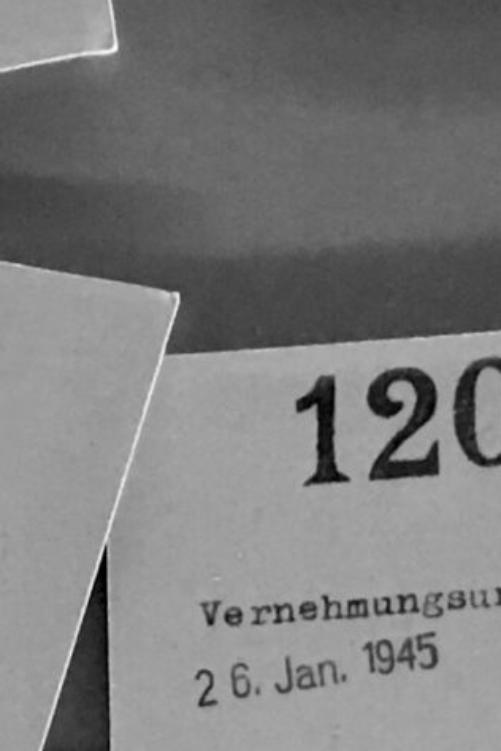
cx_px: 495
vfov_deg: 11.4
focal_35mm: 163
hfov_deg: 8.4
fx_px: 3402
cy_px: 1494
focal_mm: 4.15
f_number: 2.2
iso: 50
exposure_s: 1/33
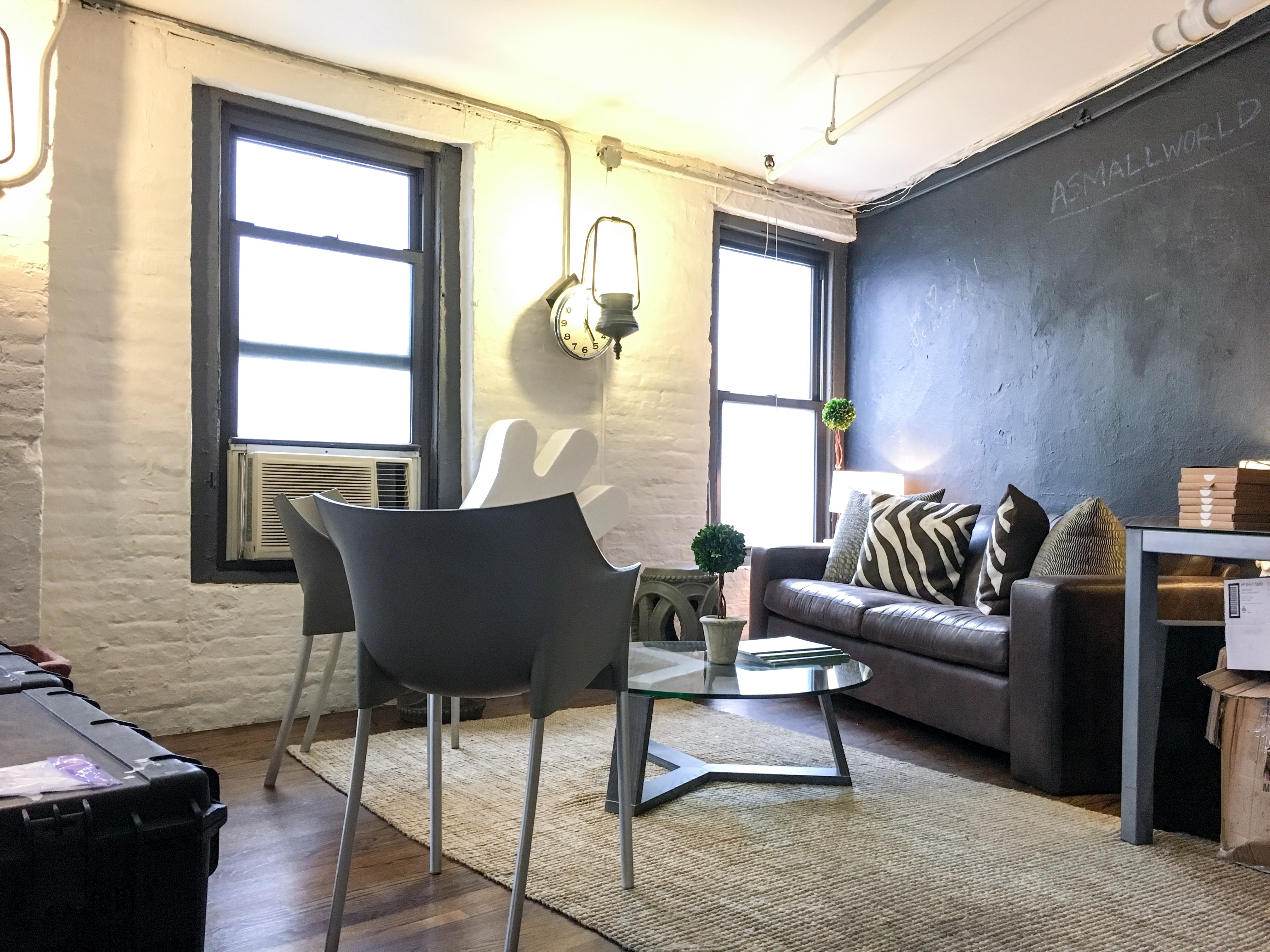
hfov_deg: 61.7
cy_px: 476
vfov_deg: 48.2
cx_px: 635
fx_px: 1064
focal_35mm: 29
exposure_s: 1/30
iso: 160
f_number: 2.2
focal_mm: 4.15
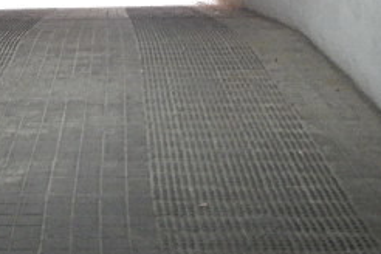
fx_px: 974
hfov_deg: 22.1
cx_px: 129
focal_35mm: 92
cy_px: -82
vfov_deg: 14.2
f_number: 3.3
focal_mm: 6.1
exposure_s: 1/8
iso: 720
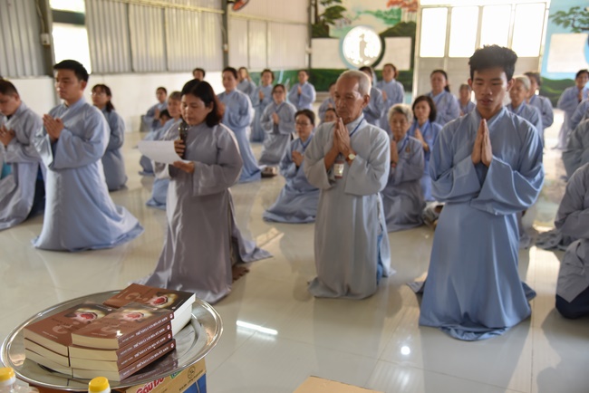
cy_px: 196
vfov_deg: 38.9
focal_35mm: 34
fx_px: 556
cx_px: 294
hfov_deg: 55.8
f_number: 4
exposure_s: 1/60
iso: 1400
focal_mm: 34
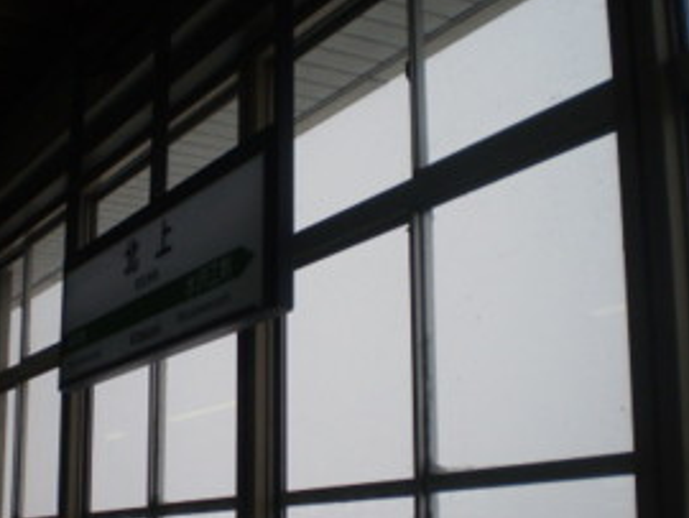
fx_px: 1195
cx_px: 194
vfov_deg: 24.3
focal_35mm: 60
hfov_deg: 31.7
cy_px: 362
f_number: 3.1
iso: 64
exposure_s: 1/1000
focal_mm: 6.3
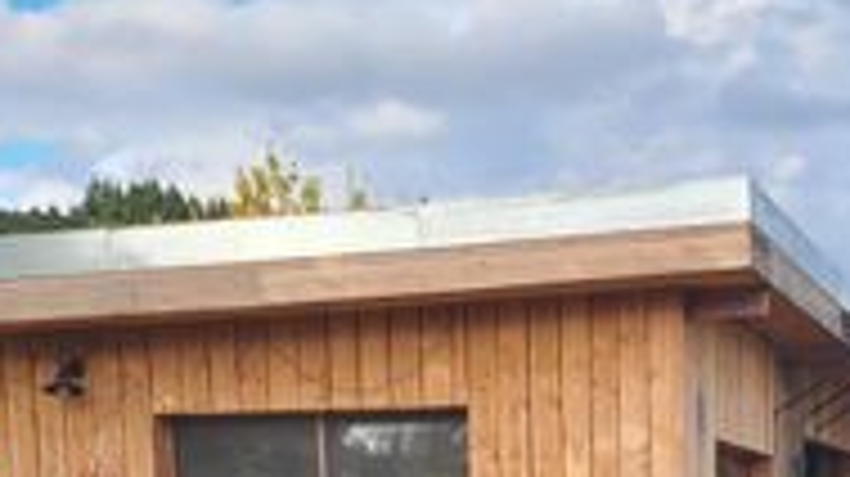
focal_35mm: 90
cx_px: 720
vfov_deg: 12.1
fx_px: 2027
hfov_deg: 23.2
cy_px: 922
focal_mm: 5.4
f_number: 1.8
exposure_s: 1/477
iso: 40
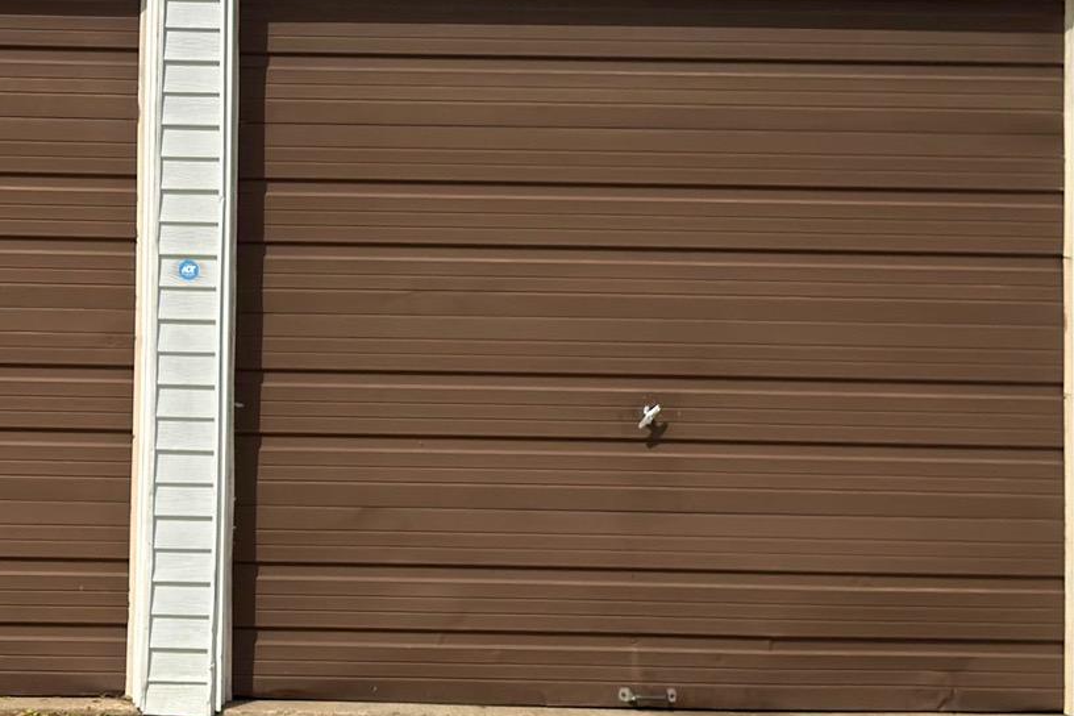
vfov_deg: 14.4
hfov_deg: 21.4
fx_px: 2804
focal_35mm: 94
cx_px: 189
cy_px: 54
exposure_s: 1/11628
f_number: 1.78
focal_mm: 6.76
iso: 100
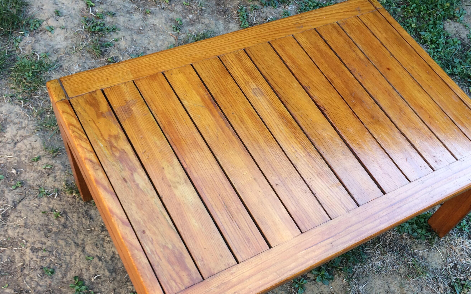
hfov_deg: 51.4
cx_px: 270
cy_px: 175
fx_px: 488
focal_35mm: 38
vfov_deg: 33.5
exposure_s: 1/110
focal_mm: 4.15
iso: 32
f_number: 2.2
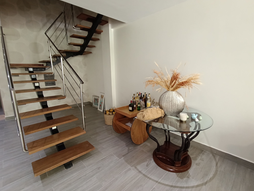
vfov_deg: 74.7
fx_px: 125
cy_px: 91
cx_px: 131
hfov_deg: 91.0
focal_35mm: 17
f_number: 2.2
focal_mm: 1.65
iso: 320
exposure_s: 1/33.3
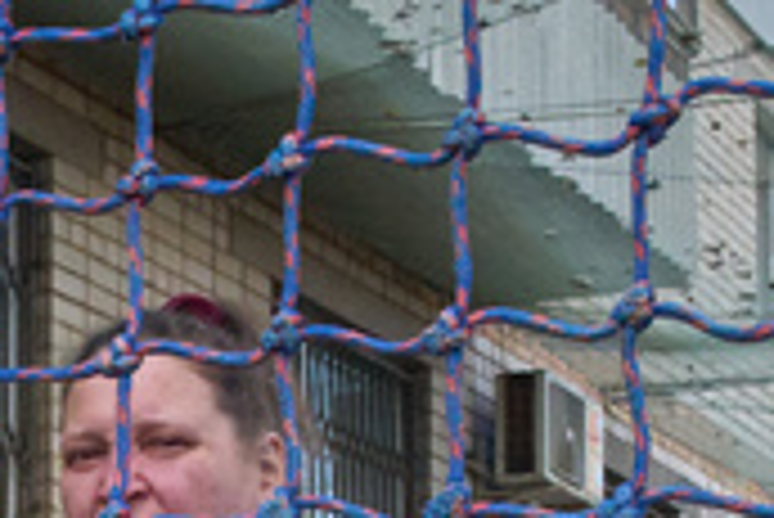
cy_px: 926
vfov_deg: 9.2
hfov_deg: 14.0
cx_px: -104
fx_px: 3077
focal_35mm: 143
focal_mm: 24
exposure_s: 1/500
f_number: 11
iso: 8000
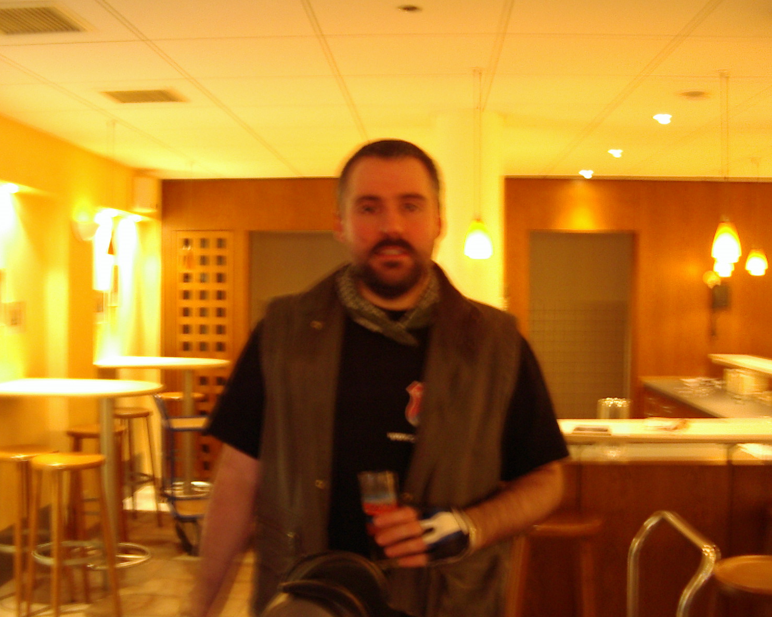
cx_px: 367
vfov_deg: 37.3
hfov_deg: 45.8
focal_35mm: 40
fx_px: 914
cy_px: 306
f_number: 2.6
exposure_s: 1/1.25
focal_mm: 5.8
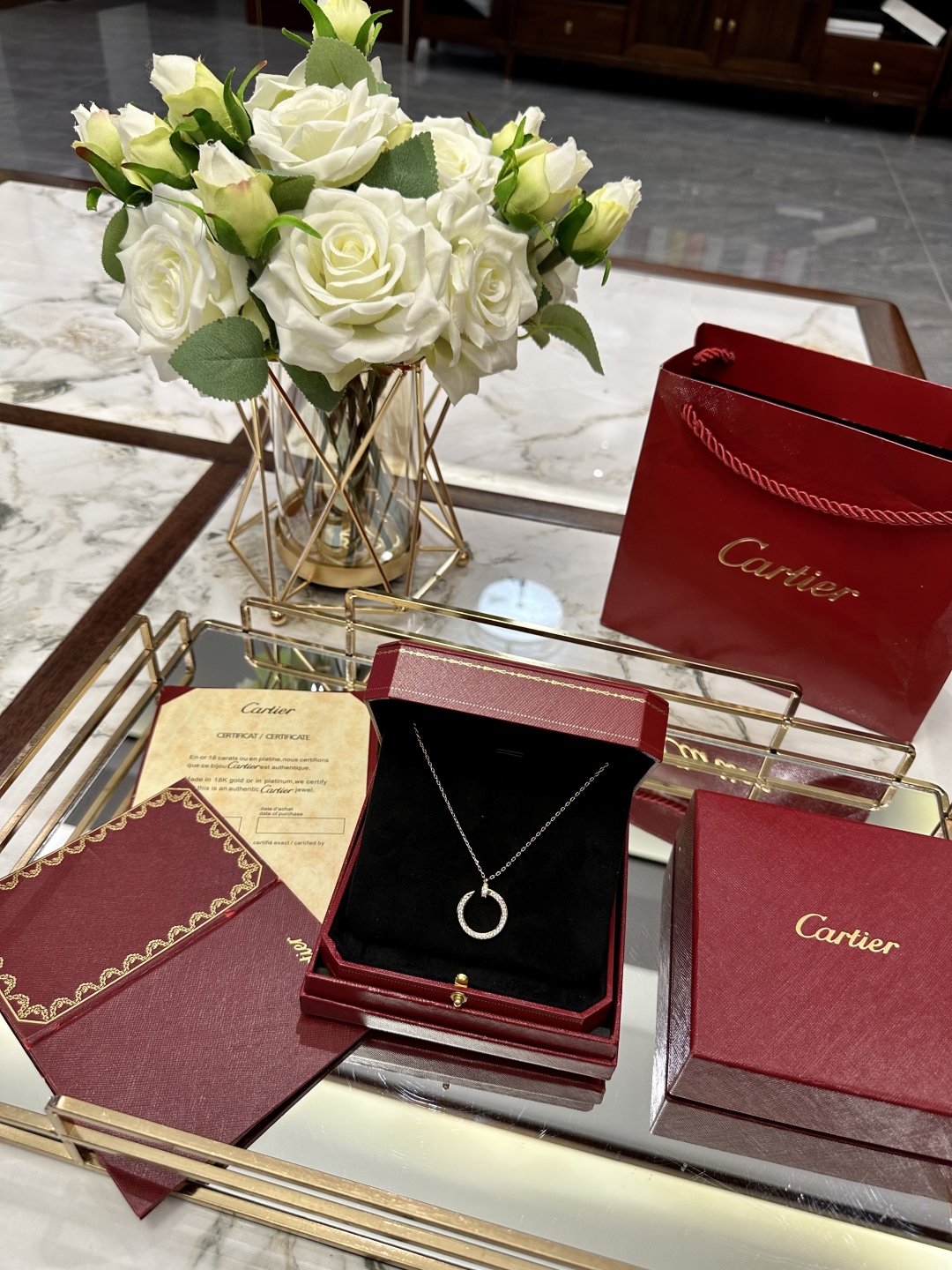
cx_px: 476
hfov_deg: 56.8
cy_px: 635
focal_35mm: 24
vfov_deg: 71.6
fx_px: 880
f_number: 1.78
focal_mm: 6.86
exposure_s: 1/50
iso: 125
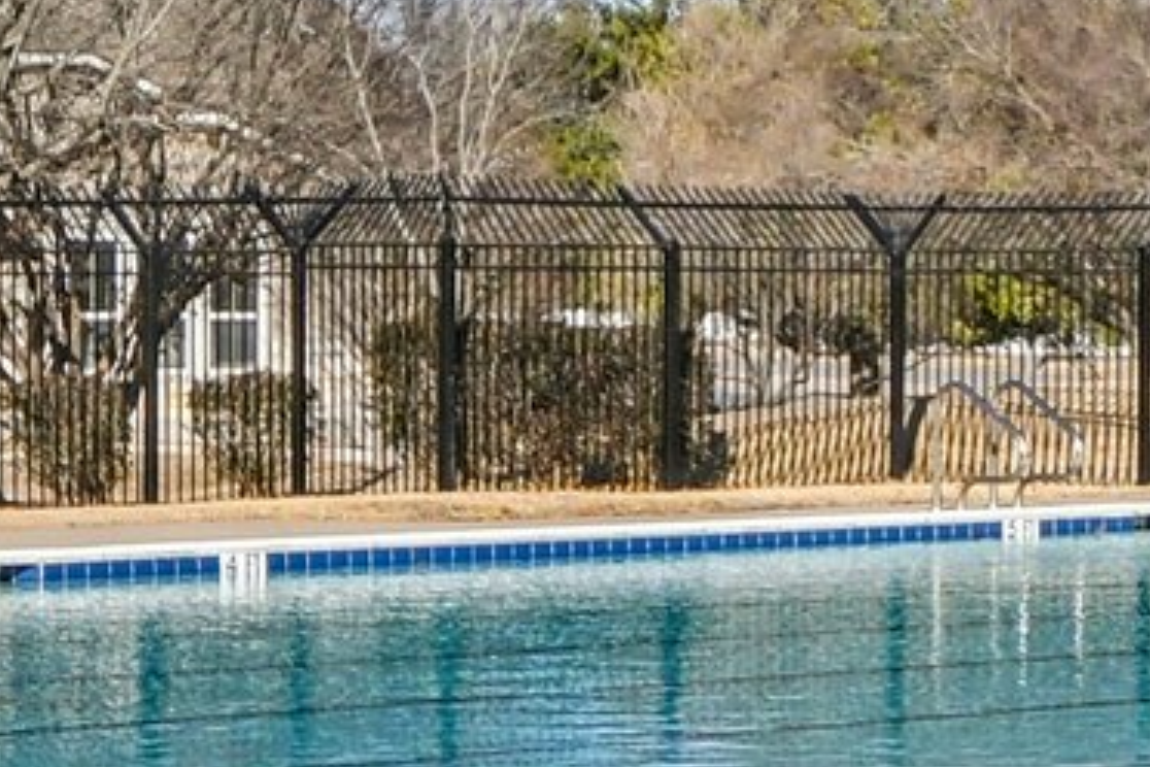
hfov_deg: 10.0
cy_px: 407
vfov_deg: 6.9
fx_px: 6325
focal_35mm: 198
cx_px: 1753
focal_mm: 24
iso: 400
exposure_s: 1/1250
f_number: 8
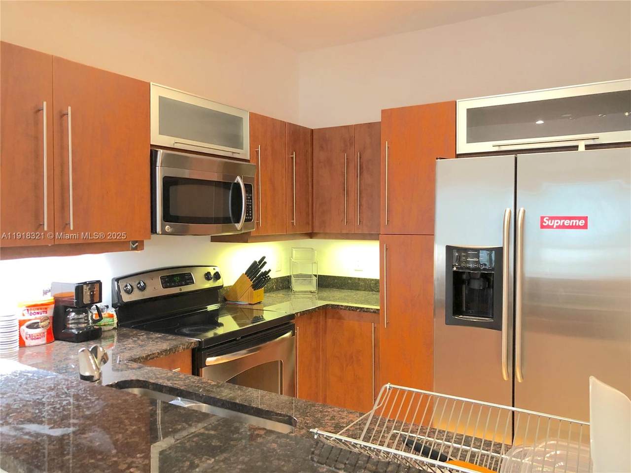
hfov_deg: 63.4
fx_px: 510
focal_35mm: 28
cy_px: 236
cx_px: 316
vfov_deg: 49.7
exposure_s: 1/15
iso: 80
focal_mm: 4
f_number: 1.8
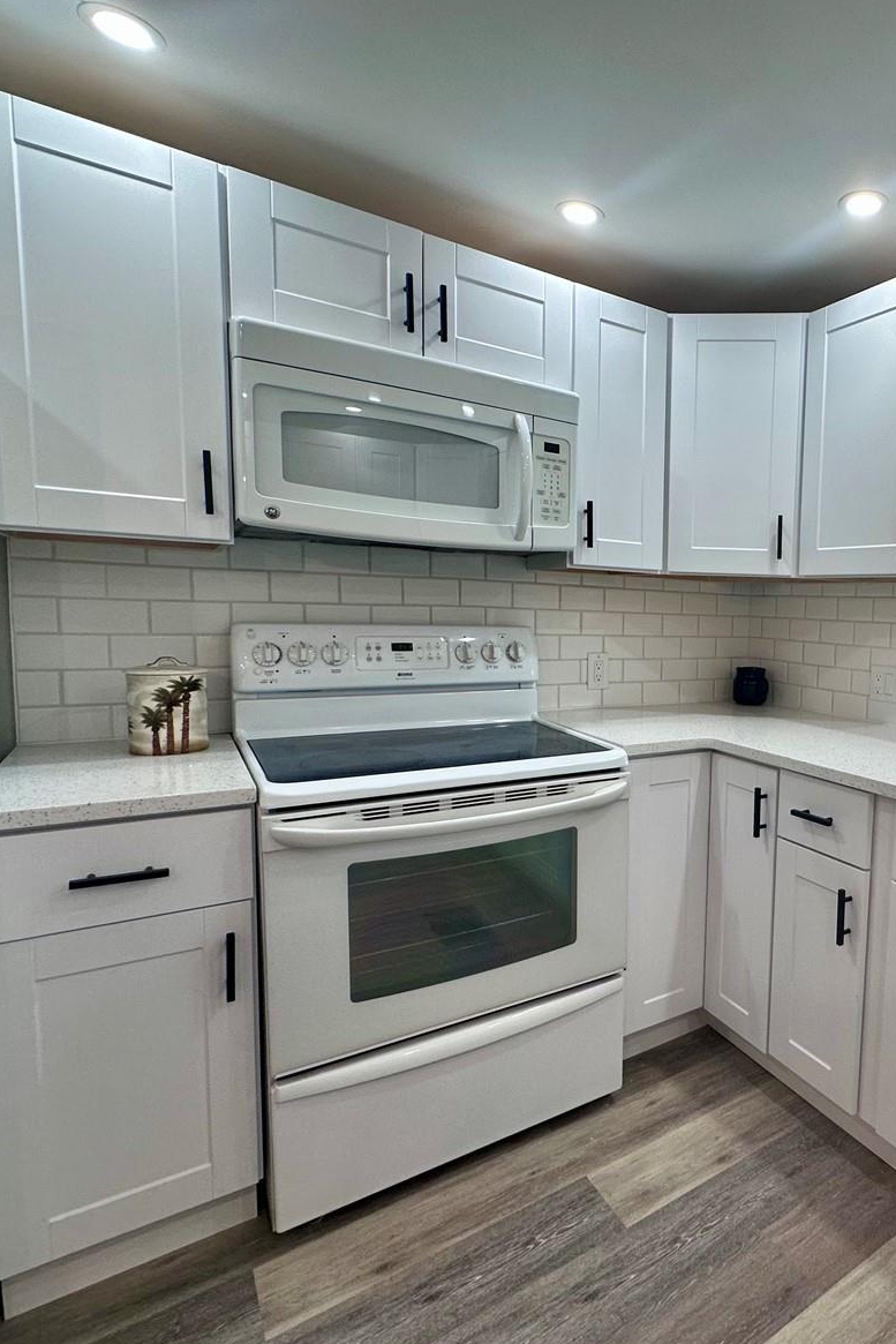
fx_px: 746
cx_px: 752
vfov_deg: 84.0
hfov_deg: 56.1
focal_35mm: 20
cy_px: 684
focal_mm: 2.22
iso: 100
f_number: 2.2
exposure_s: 1/120
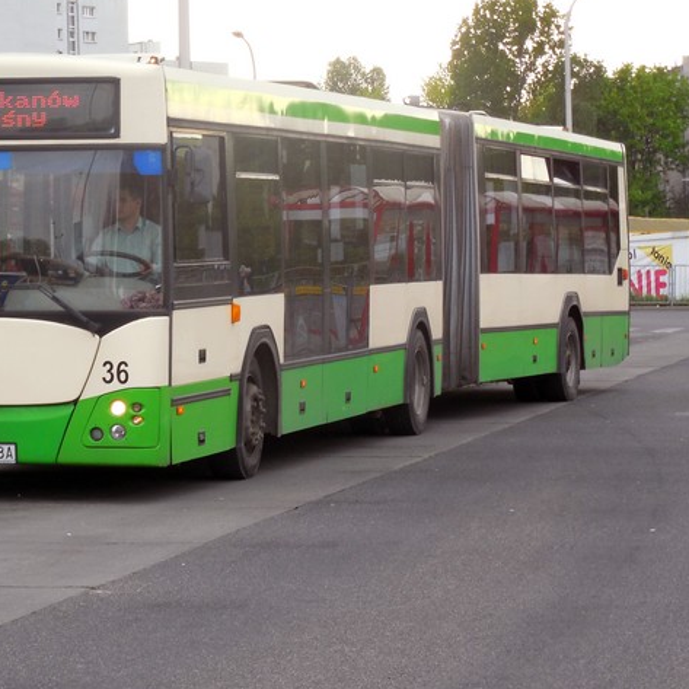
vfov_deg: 13.1
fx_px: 2995
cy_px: 277
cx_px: 202
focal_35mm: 133
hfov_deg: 13.1
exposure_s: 1/125
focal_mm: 16
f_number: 4.6
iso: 125
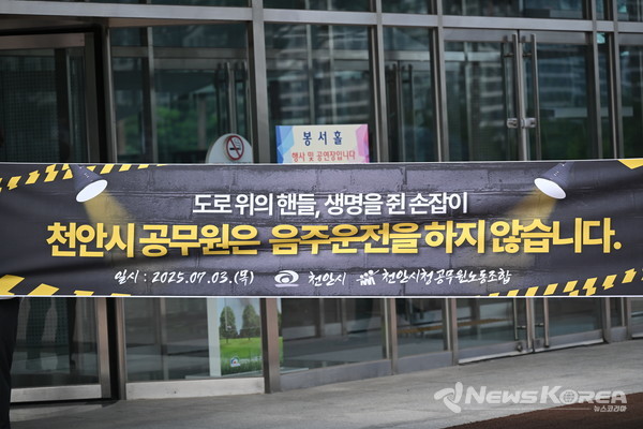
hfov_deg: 17.1
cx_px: 322
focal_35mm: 120
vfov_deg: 11.4
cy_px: 214
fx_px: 2143
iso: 400
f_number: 4
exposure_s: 1/1250
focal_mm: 120
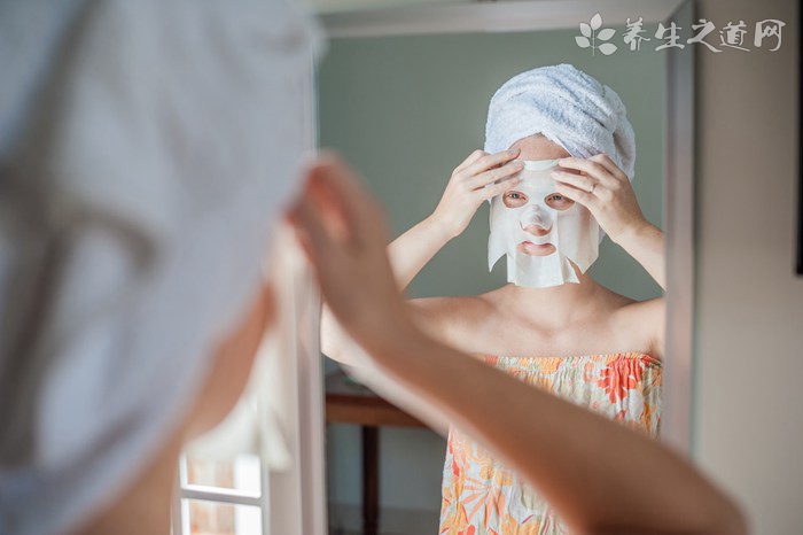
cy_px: 268
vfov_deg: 27.0
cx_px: 402
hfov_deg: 39.6
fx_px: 1115
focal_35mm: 50
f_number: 3.2
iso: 160
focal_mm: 50
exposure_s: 1/500
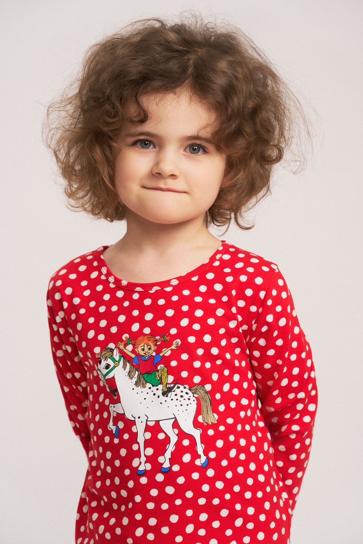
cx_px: 182
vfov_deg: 17.6
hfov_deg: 11.8
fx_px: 1754
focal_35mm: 116
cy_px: 272
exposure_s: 1/250
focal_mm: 116
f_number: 4
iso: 1250
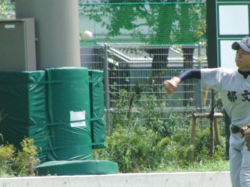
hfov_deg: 2.5
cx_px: 179
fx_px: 5669
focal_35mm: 785
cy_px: 111
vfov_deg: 1.9
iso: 200
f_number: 4.4
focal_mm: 83.3
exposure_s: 1/500
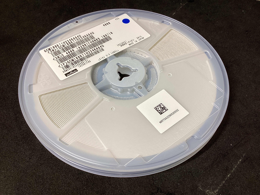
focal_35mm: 31
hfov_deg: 58.4
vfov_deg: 45.4
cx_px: 130
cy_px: 98
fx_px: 233
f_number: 2.4
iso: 80
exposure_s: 1/50
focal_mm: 3.3
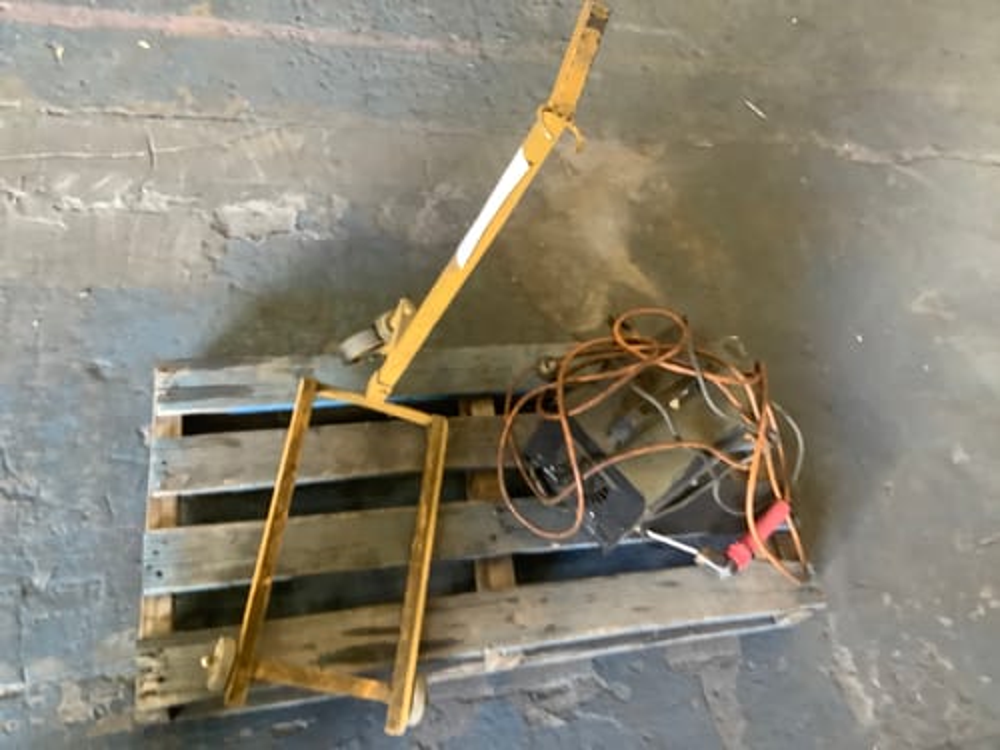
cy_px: 375
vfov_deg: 45.4
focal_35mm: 31
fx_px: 896
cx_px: 500
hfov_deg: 58.4
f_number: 2.4
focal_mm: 3.3
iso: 320
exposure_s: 1/25
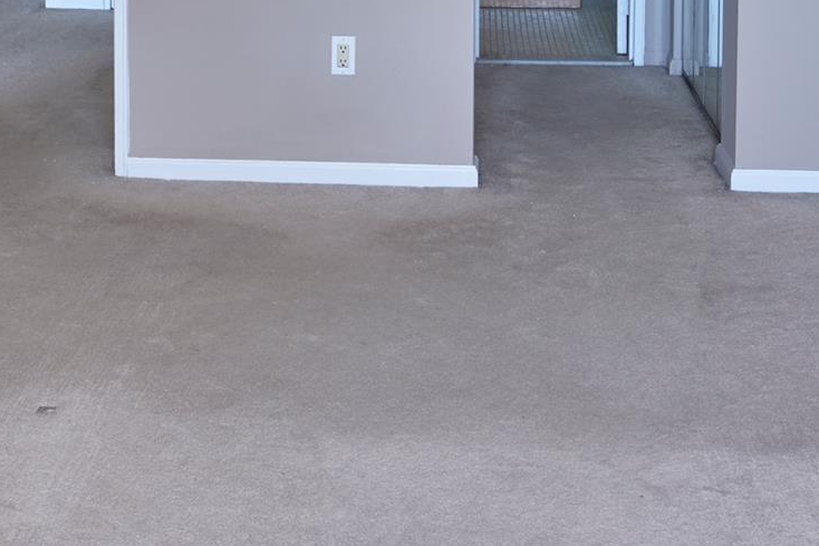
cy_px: -206
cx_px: 368
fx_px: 1524
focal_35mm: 67
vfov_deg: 18.6
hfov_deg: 30.1
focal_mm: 16
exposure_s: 1/1.59
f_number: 8
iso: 160
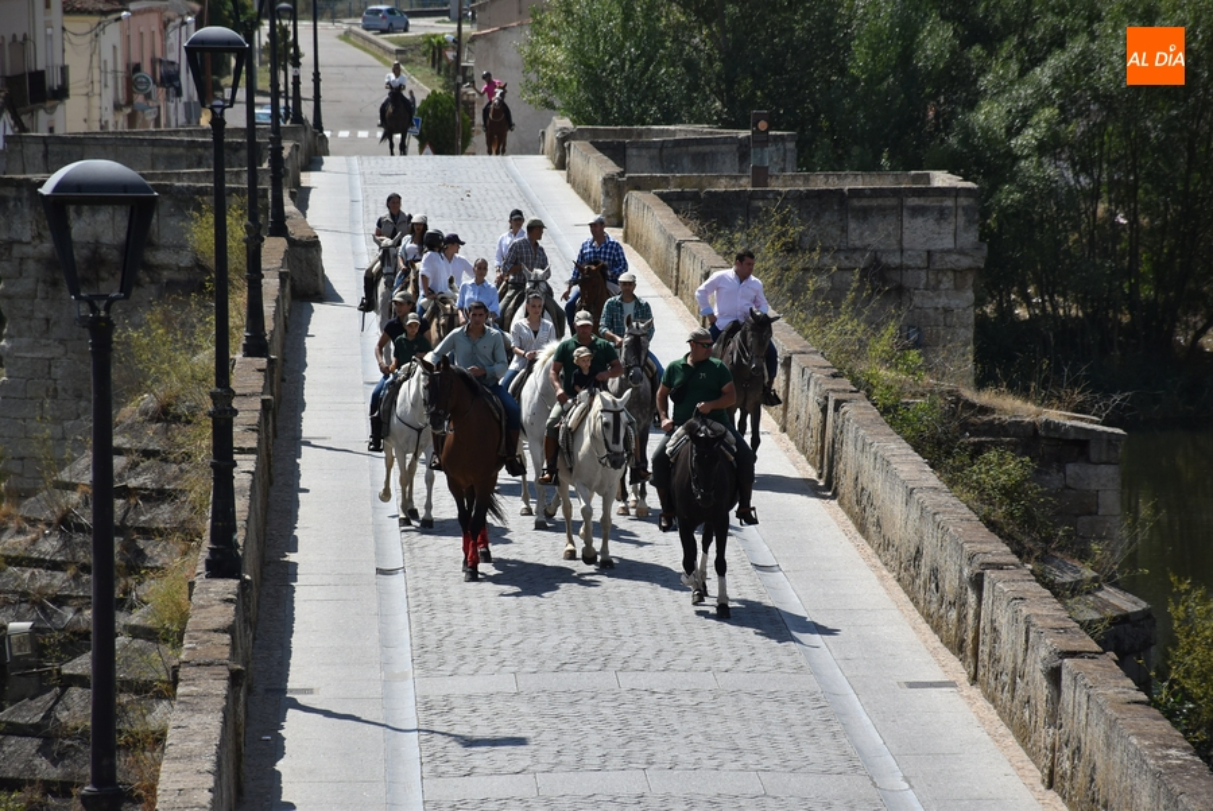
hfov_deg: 9.8
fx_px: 7083
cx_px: 606
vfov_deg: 6.6
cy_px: 406
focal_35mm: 210
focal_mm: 140
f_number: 5.6
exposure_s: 1/2000
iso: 400
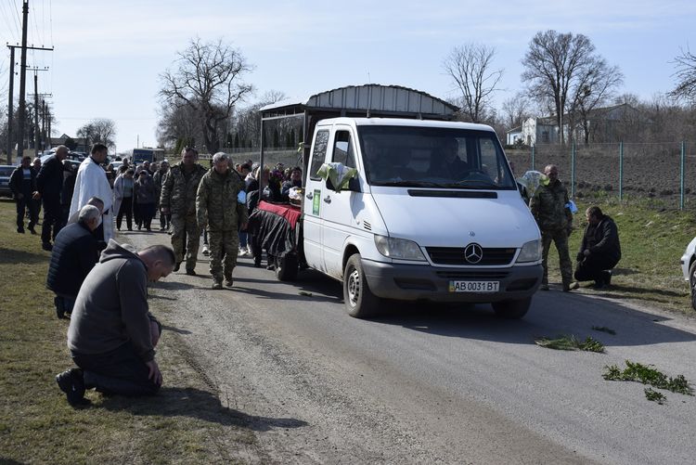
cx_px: 348
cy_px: 232
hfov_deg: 38.9
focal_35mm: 51
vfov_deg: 26.5
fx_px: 987
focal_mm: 34
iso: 200
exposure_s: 1/400
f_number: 10
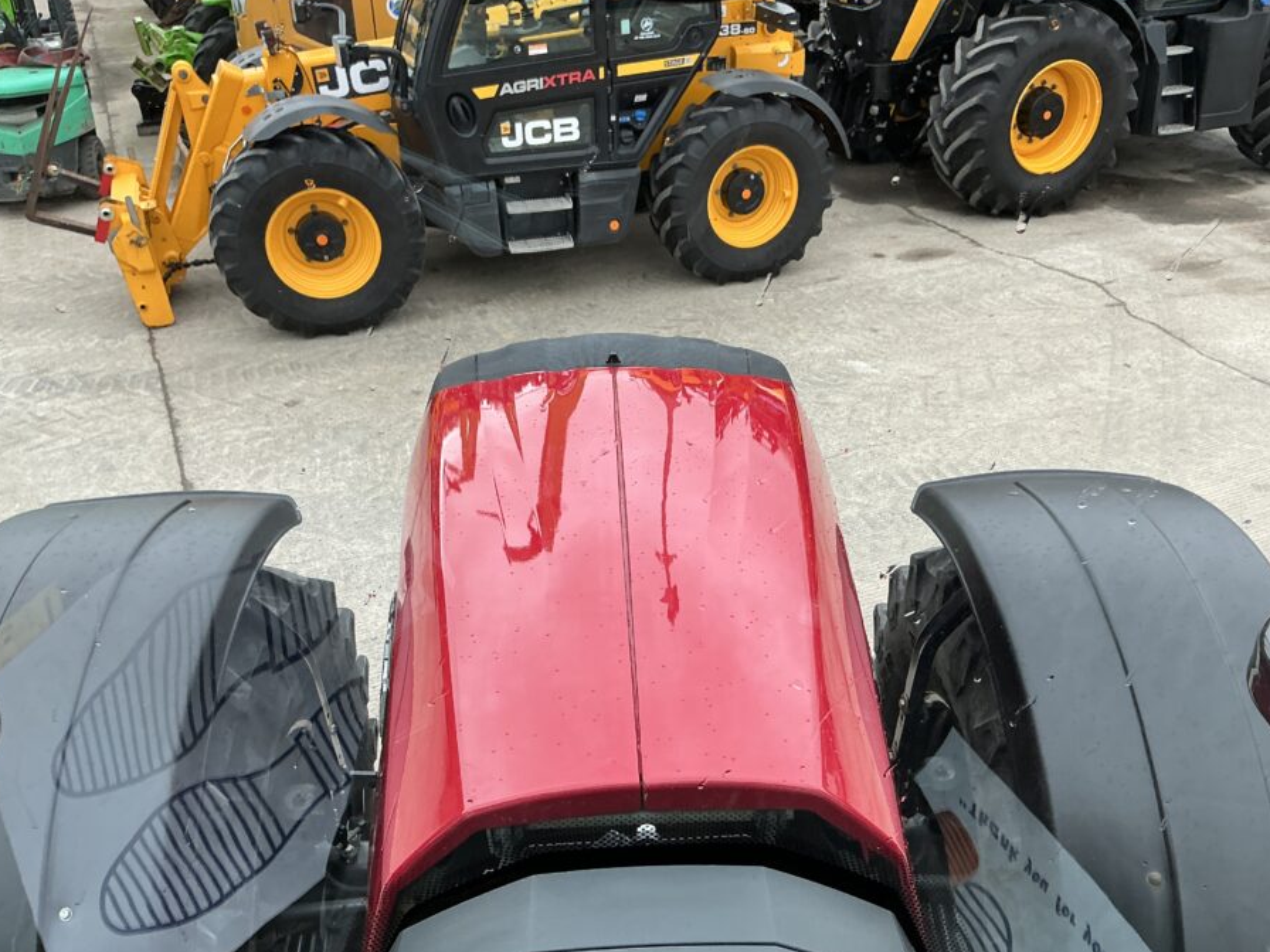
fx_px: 1174
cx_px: 639
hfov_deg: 56.8
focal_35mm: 32
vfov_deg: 44.1
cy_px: 531
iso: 50
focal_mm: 3
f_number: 1.8
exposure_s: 1/122
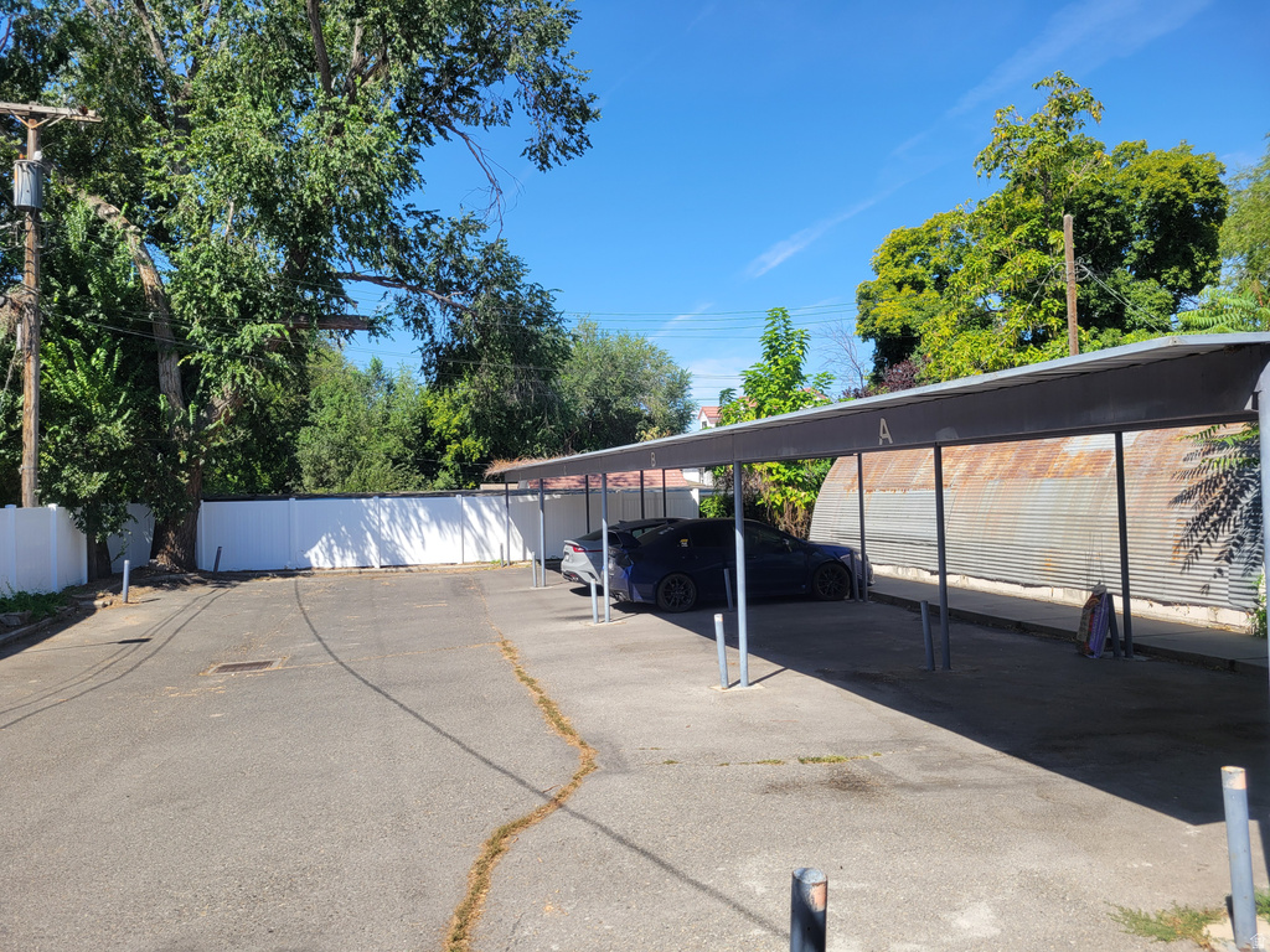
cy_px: 476
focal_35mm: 26
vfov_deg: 53.1
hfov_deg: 67.3
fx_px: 954
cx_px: 635
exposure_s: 1/1501
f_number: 1.8
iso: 40
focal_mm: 5.4
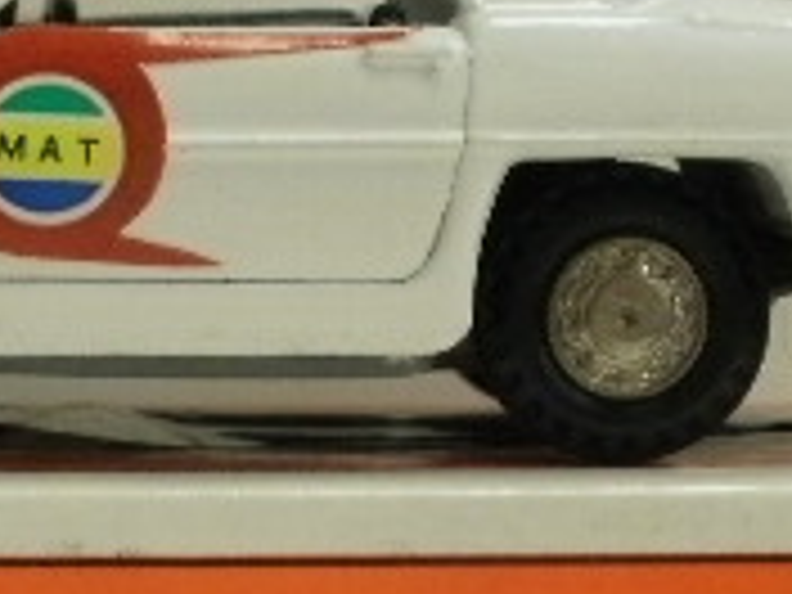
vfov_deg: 9.2
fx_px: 3661
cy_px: 540
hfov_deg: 12.2
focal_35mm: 160
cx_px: 36
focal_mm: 7.7
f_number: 4
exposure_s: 1/25
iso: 125
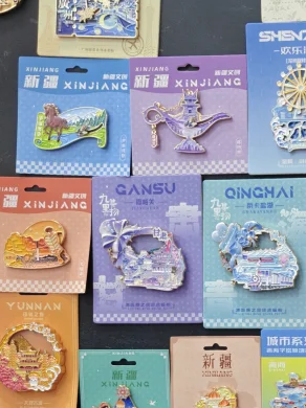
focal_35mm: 85
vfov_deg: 22.1
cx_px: 520
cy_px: 418
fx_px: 1003
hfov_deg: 15.4
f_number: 1.6
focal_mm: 6.06
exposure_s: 1/100
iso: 100
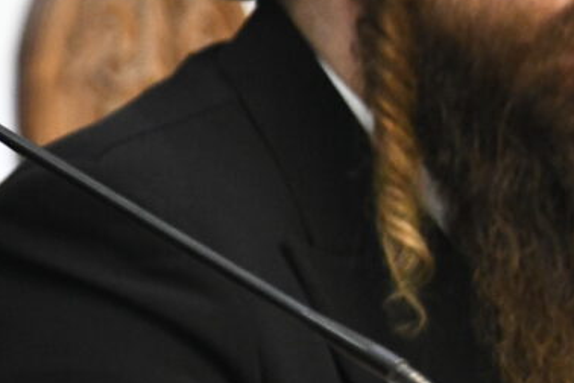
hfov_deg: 5.4
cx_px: -711
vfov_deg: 3.7
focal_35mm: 368
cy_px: -7
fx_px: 5867
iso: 2500
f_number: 5.6
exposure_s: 1/125
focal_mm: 68
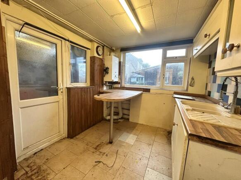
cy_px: 90
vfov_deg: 85.7
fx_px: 97
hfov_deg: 102.1
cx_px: 120
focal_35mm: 14
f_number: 2.2
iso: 320
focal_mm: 2.22
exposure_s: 1/100
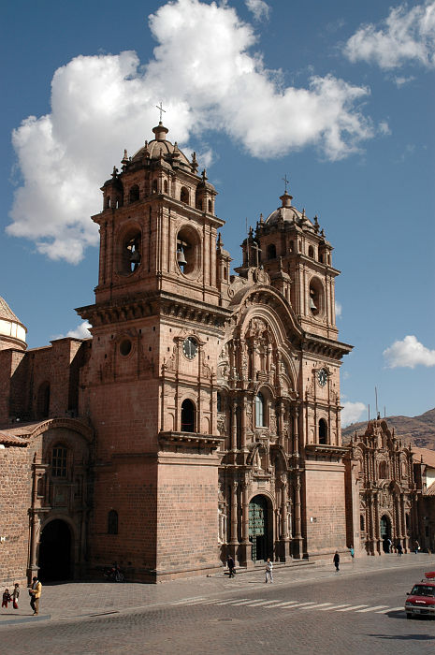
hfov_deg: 32.9
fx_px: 736
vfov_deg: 48.0
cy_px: 328
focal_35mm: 40
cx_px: 218
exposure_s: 1/320
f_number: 9
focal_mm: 27
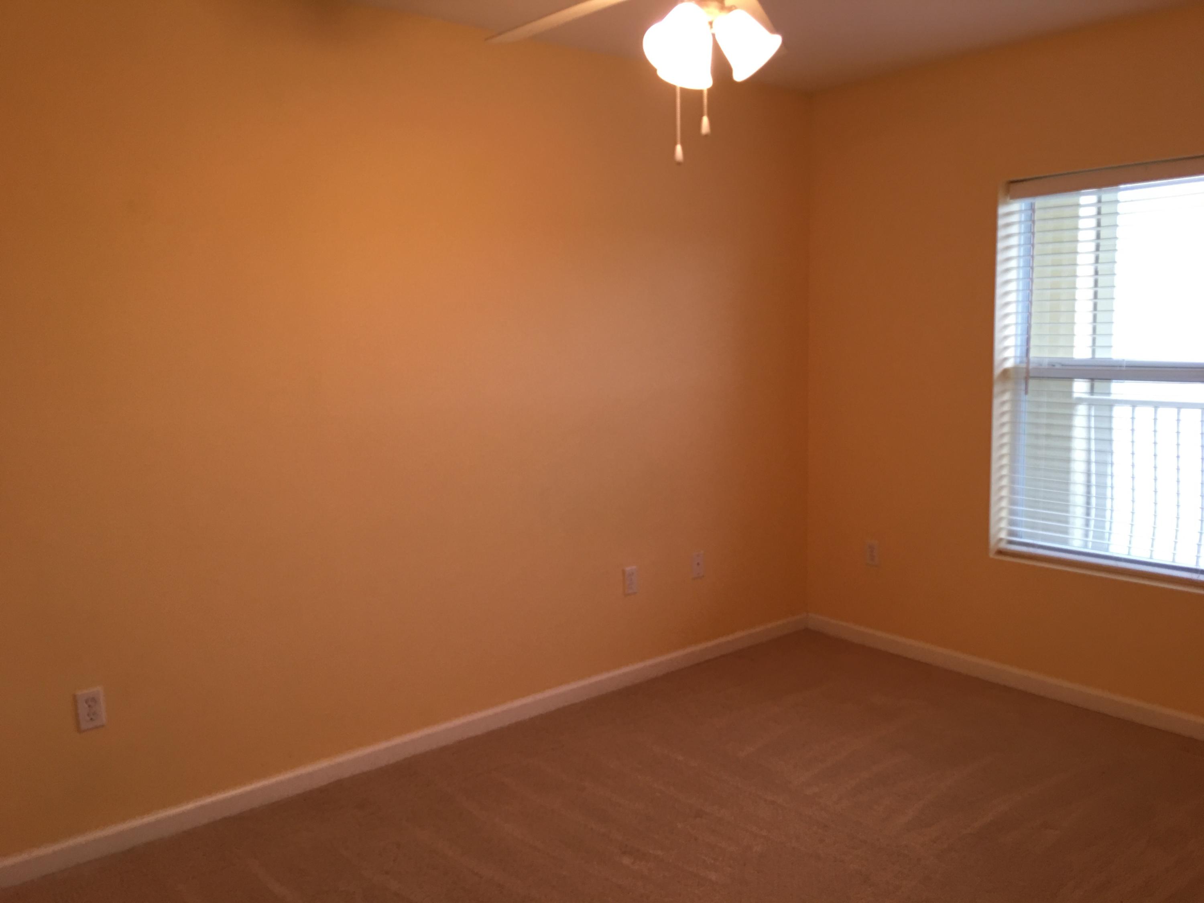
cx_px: 602
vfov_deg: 48.2
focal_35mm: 29
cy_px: 452
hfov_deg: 61.7
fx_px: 1009
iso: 32
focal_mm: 4.15
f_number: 2.2
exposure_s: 1/15
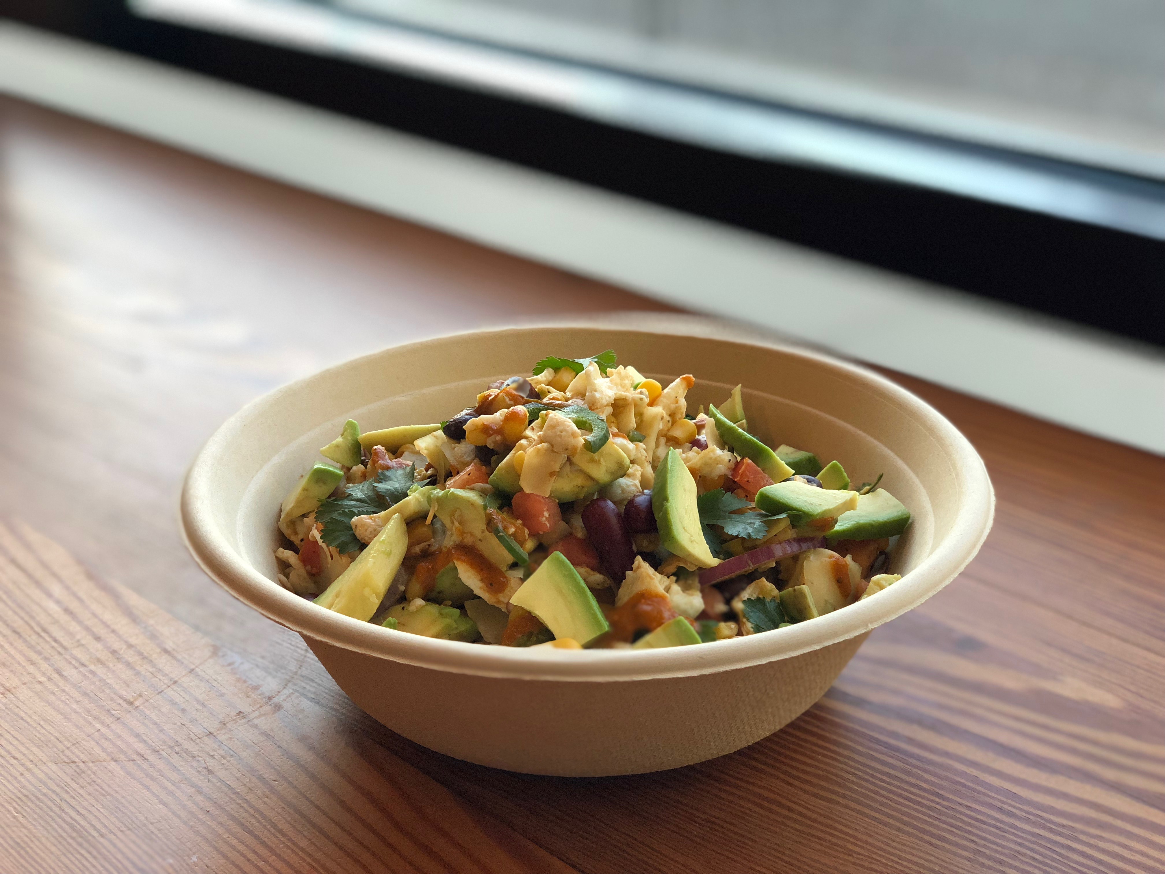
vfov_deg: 28.0
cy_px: 437
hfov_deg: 36.8
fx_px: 1750
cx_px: 582
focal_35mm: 52
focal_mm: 6
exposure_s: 1/60
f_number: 2.4
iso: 50
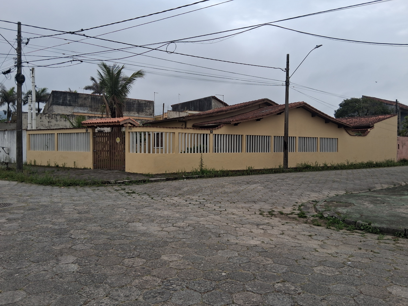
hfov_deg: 67.3
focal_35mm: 26
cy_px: 153
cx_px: 204
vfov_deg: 53.1
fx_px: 306
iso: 25
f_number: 1.8
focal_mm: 3.98
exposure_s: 1/119
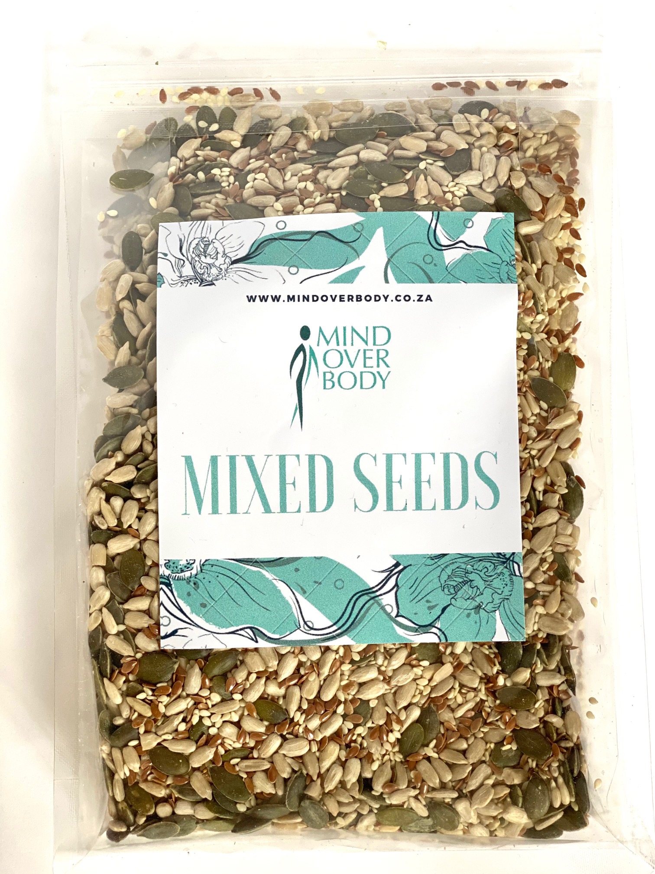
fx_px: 1312
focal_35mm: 52
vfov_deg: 36.8
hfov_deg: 28.0
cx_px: 328
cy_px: 437
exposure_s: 1/122
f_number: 2
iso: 80
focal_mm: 6
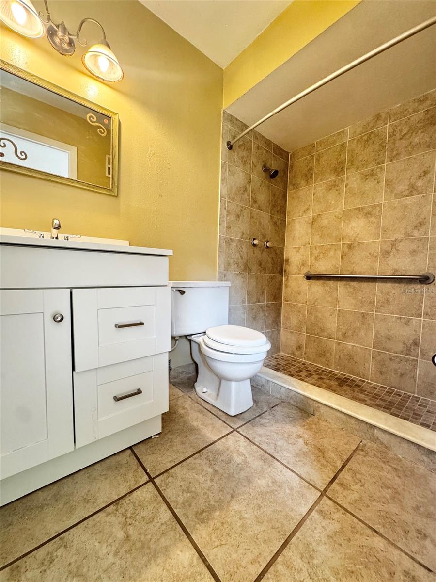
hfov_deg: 85.7
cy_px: 291
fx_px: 235
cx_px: 218
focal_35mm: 14
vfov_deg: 102.1
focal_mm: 2.22
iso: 320
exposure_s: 1/60
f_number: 2.2
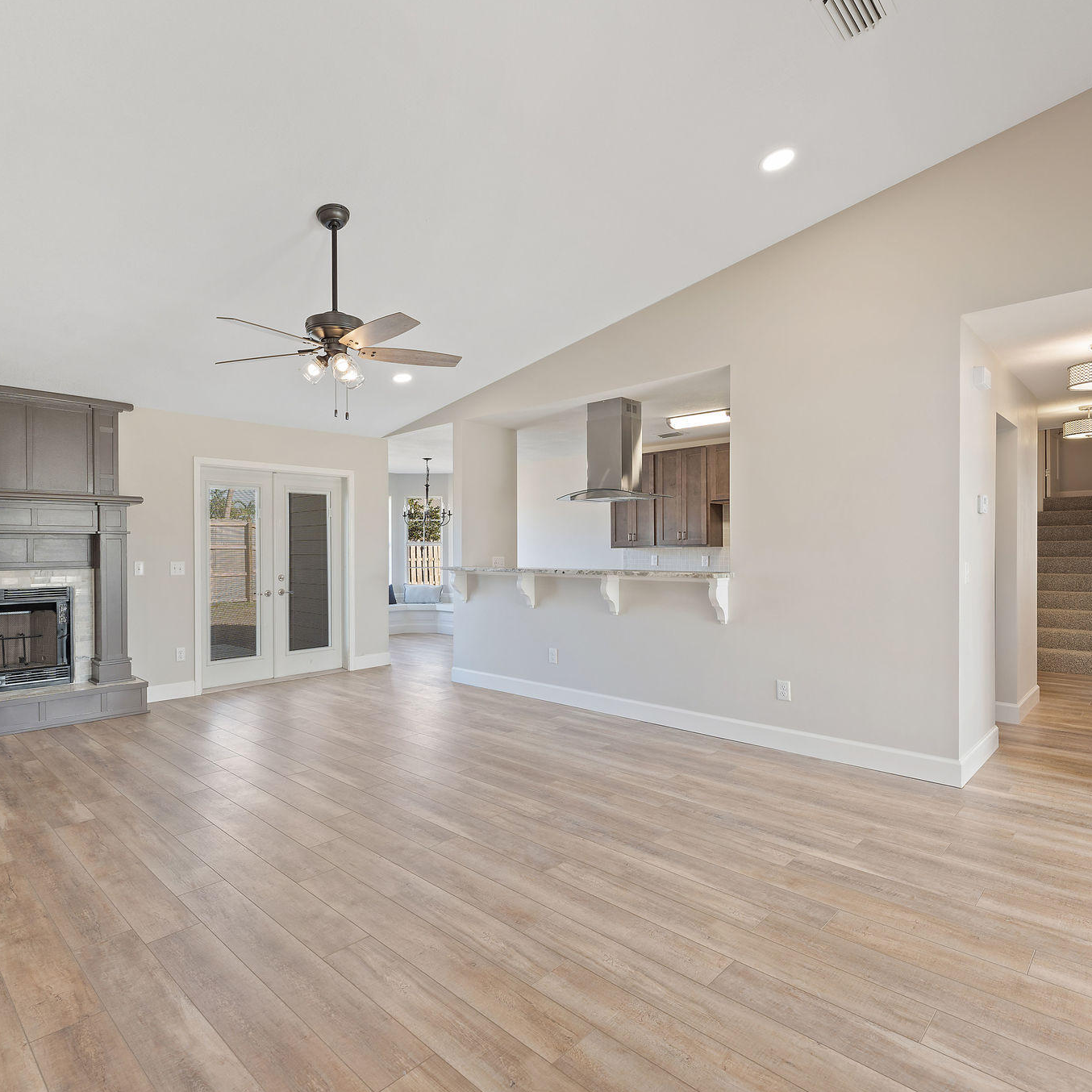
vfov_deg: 80.7
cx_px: 462
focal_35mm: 18
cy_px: 547
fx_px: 642
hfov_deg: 80.2
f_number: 8
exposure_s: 1/6
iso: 320
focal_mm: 14
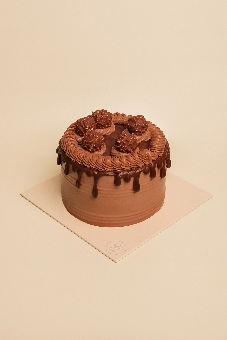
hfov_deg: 26.0
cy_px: 170
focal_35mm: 52
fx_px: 491
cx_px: 114
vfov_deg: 38.2
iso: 800
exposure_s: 1/125
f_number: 8
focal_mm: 35
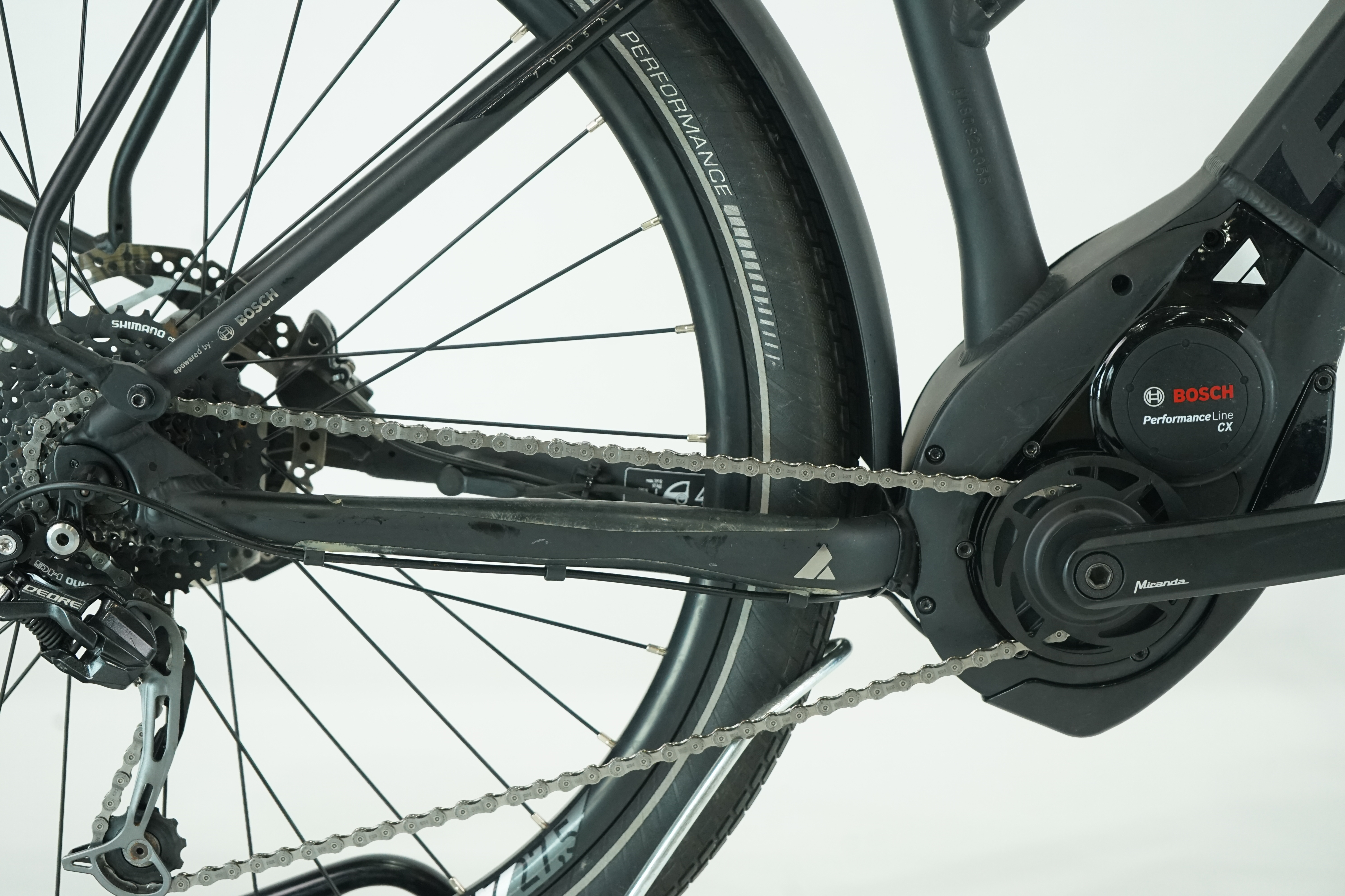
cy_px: 448
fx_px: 2503
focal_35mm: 67
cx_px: 672
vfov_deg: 20.3
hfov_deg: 30.1
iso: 2000
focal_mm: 67
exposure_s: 1/200
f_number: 5.6
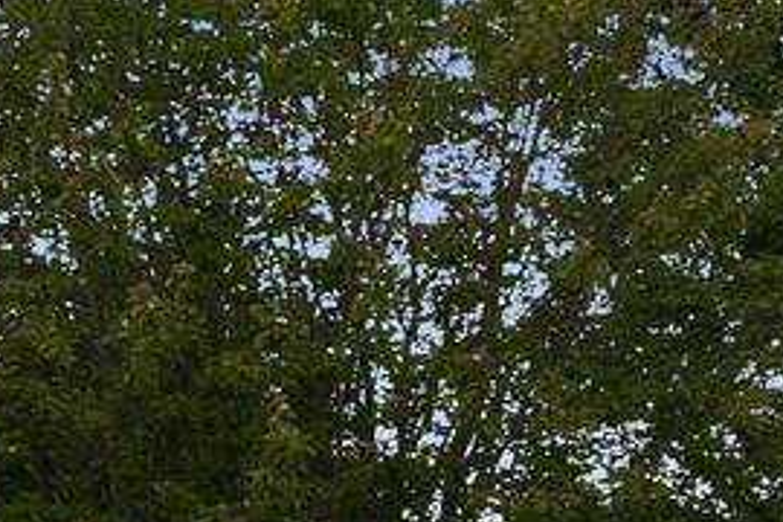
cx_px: -1386
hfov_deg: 7.1
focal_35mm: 265
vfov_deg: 5.1
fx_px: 5763
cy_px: 956
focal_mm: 35
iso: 250
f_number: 8
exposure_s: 1/125
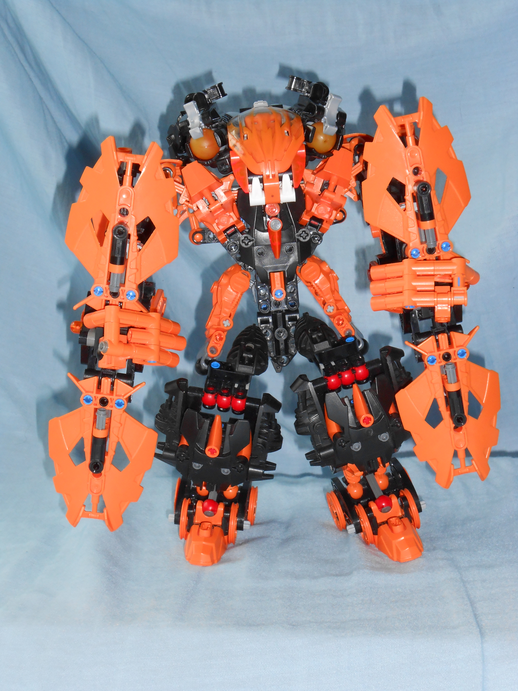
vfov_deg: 27.0
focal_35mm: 72
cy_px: 346
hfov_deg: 20.4
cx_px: 259
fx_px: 1437
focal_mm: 12.8
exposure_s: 1/60
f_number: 6
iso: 200
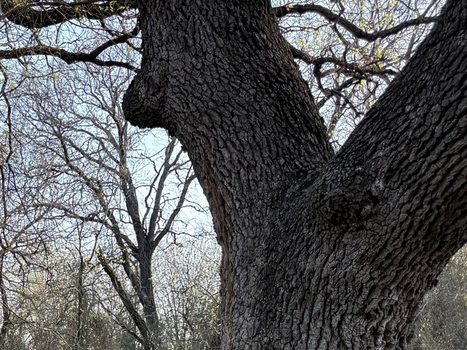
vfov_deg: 19.5
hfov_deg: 23.4
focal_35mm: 72
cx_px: -163
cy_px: 390
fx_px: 971
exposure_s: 1/607
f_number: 1.78
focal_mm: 6.76
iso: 100
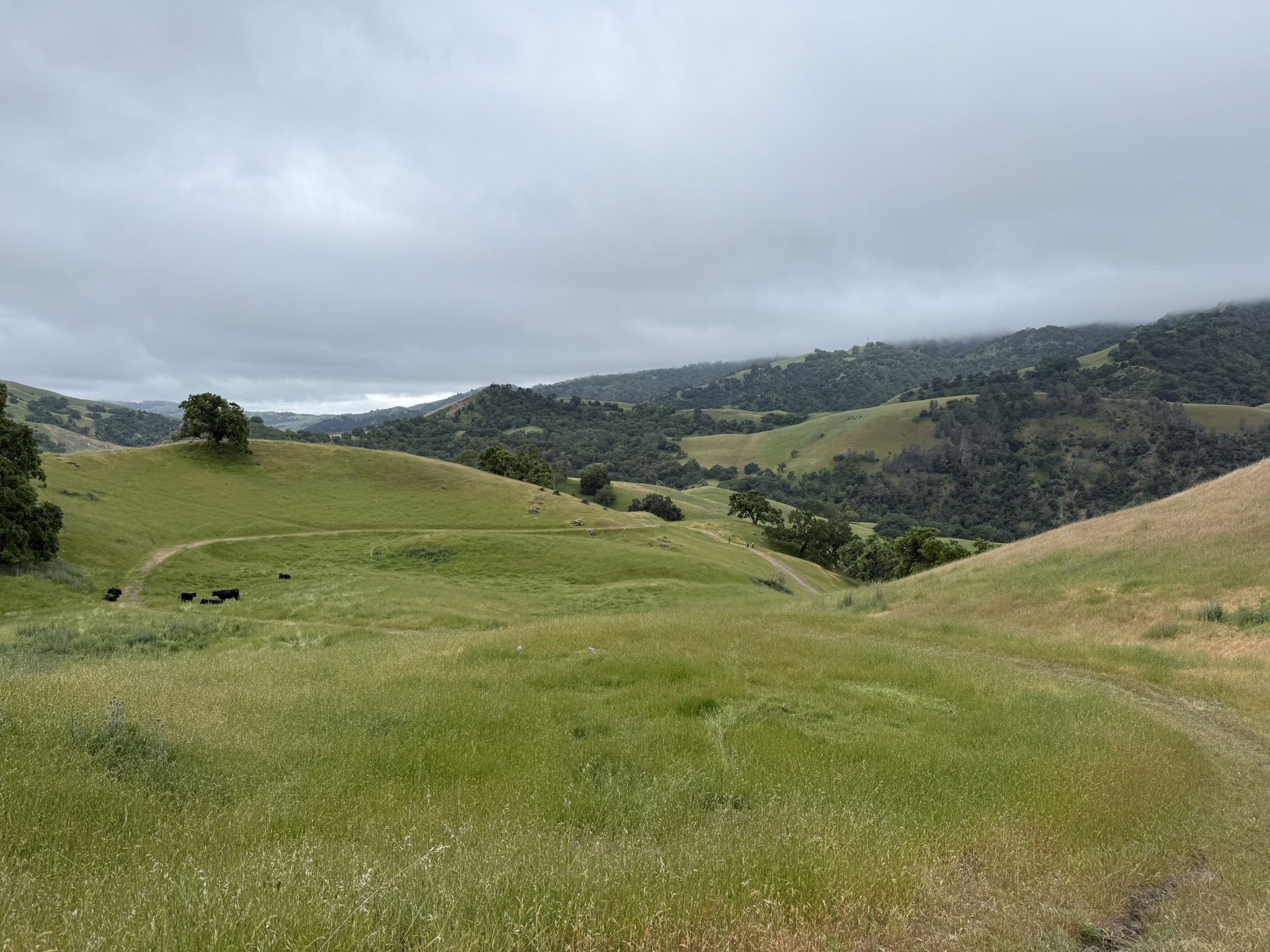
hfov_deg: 71.6
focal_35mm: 24
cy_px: 476
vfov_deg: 56.8
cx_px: 635
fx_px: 881
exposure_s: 1/2370
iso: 80
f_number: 1.78
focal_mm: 6.76
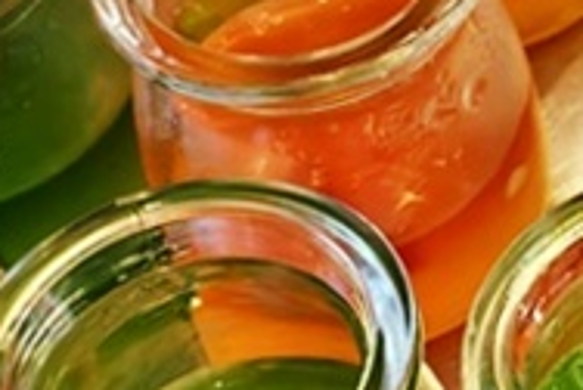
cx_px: 1377
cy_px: -124
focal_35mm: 130
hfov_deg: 12.5
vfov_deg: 10.4
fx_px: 2109
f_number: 1.57
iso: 263
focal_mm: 6.54
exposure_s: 1/120
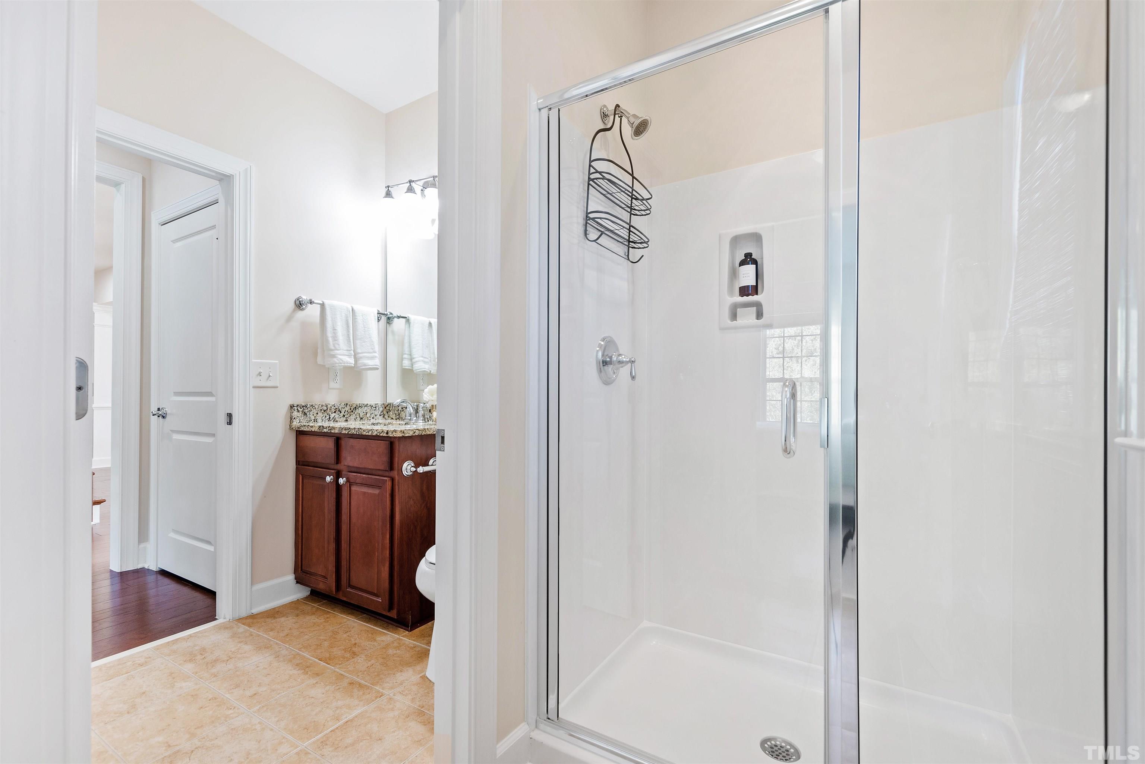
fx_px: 477
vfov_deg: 77.3
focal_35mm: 15
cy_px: 382
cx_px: 572
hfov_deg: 100.4
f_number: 8
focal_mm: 10
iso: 100
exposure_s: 1/2.5
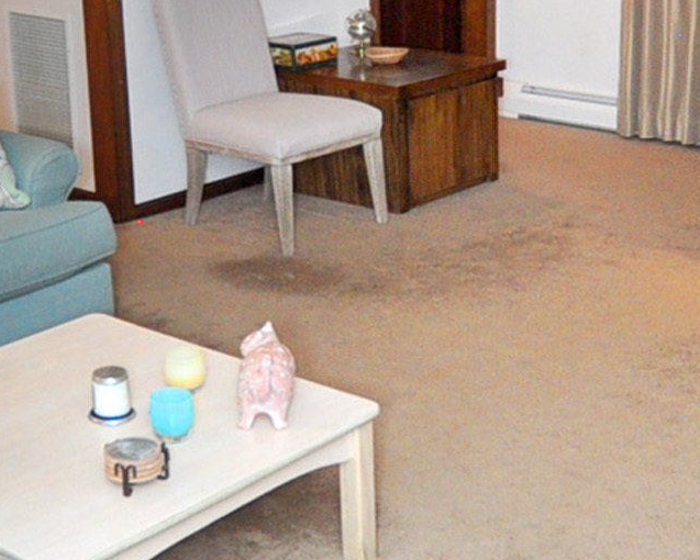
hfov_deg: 29.5
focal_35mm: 64
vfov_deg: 23.9
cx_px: 299
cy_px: 295
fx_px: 1326
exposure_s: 1/100
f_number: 3.5
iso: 800
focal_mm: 10
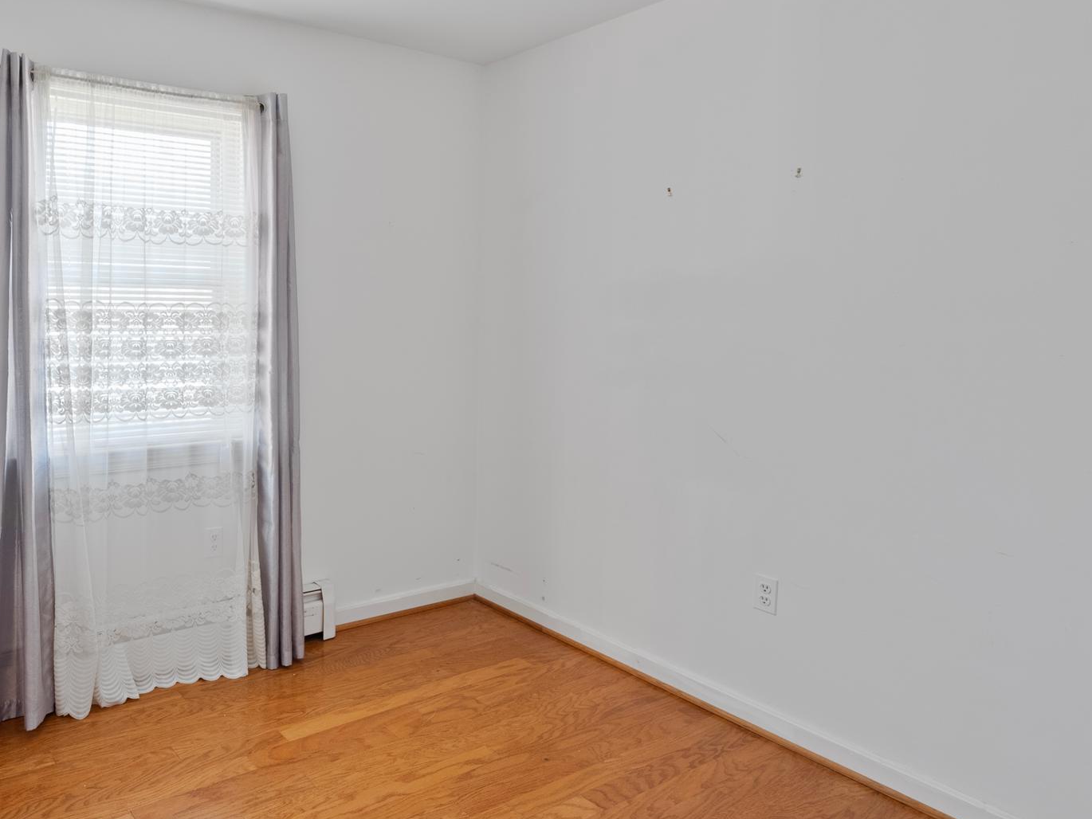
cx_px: 281
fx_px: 726
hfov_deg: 69.3
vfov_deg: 57.8
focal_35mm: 23
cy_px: 287
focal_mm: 16
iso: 800
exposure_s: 1
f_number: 8
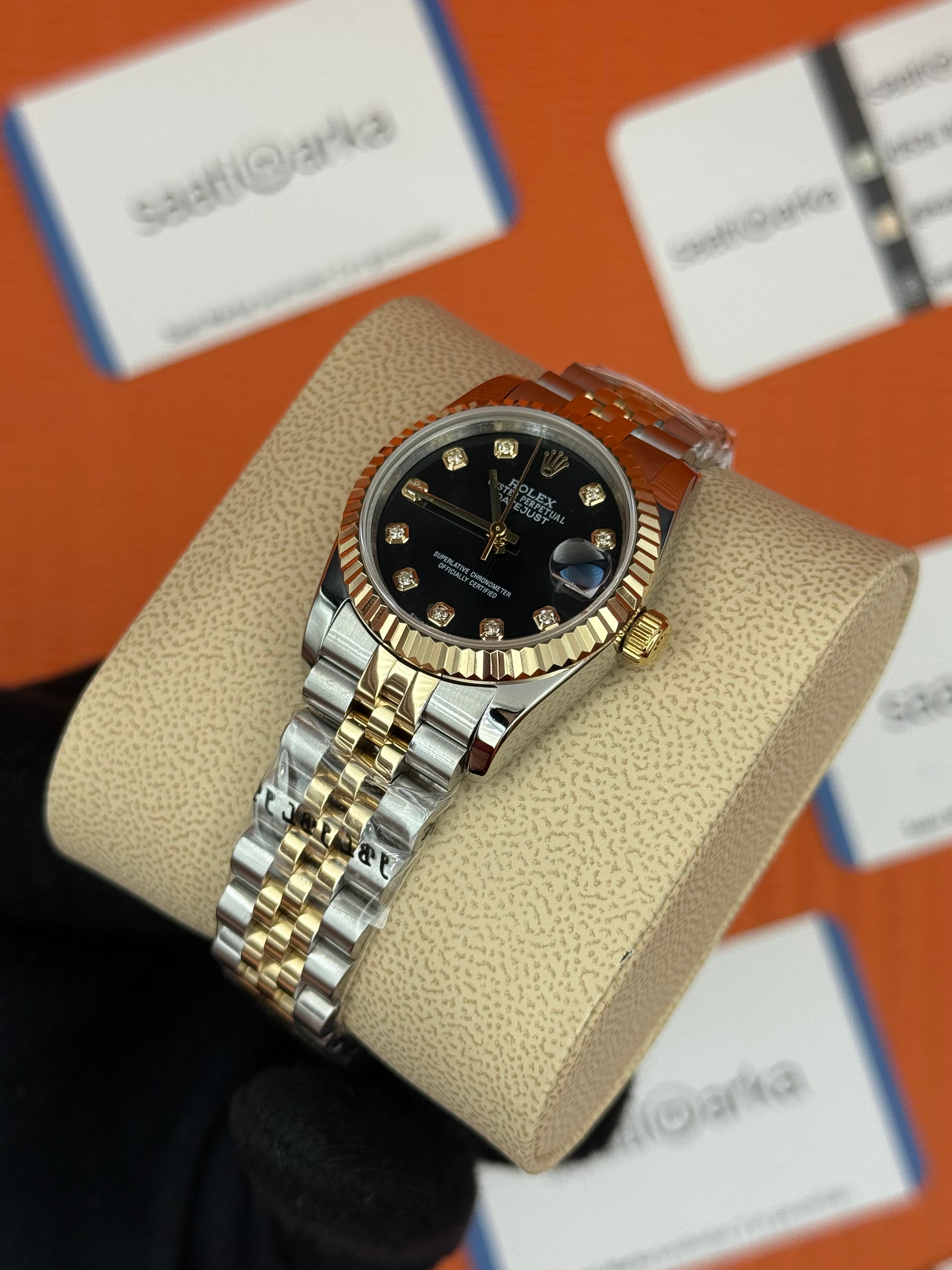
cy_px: 673
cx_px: 452
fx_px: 1870
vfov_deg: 37.5
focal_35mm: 51
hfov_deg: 28.6
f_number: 1.78
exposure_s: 1/846
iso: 64
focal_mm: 6.76
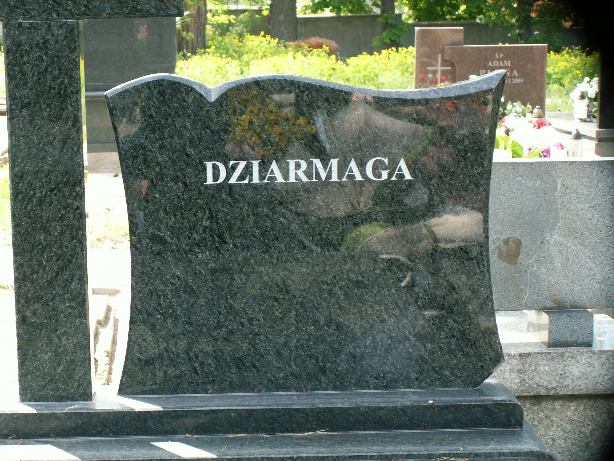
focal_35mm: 75
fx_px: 1330
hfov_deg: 26.0
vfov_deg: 19.6
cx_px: 307
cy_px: 230
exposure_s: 1/50
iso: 50
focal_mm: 12.55
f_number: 3.5
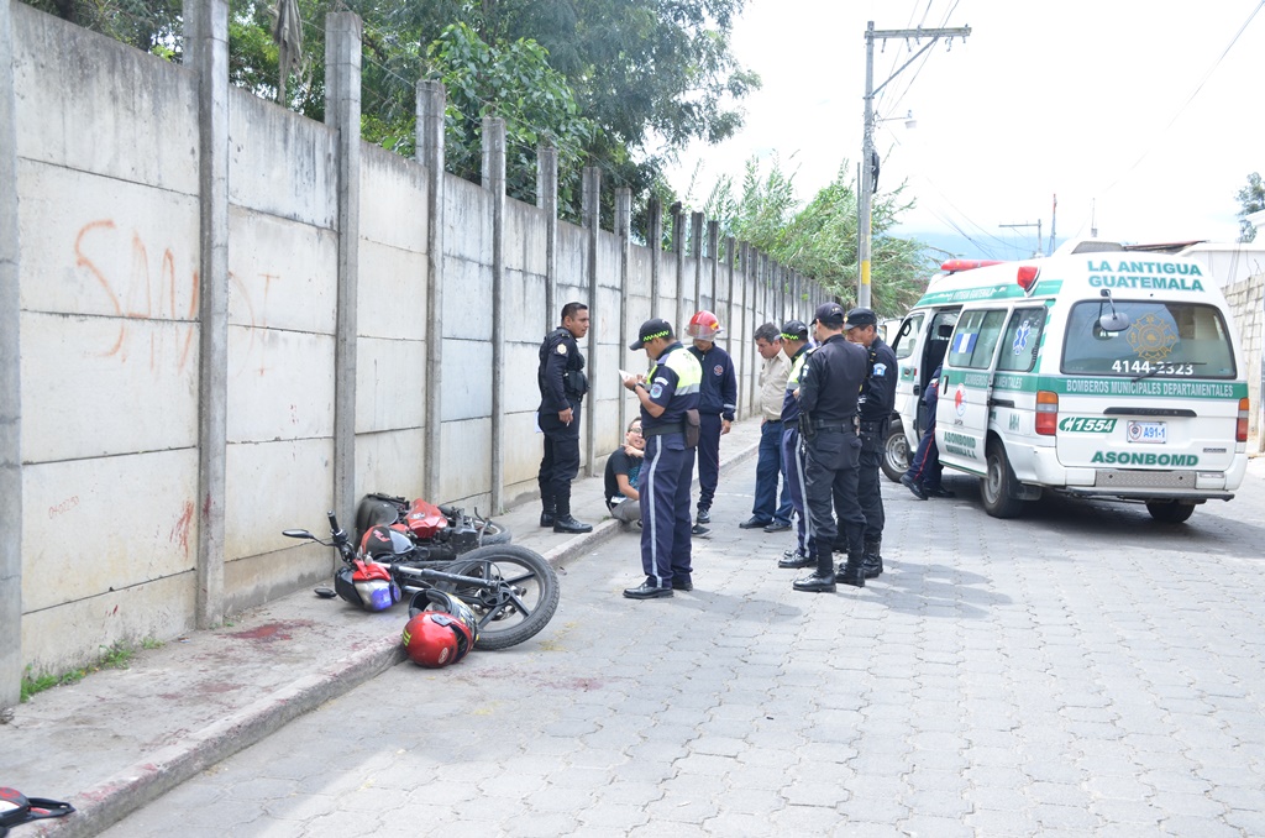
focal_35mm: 40
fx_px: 1420
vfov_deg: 32.9
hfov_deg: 48.0
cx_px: 632
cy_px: 419
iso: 200
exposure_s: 1/125
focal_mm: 27
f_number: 6.3
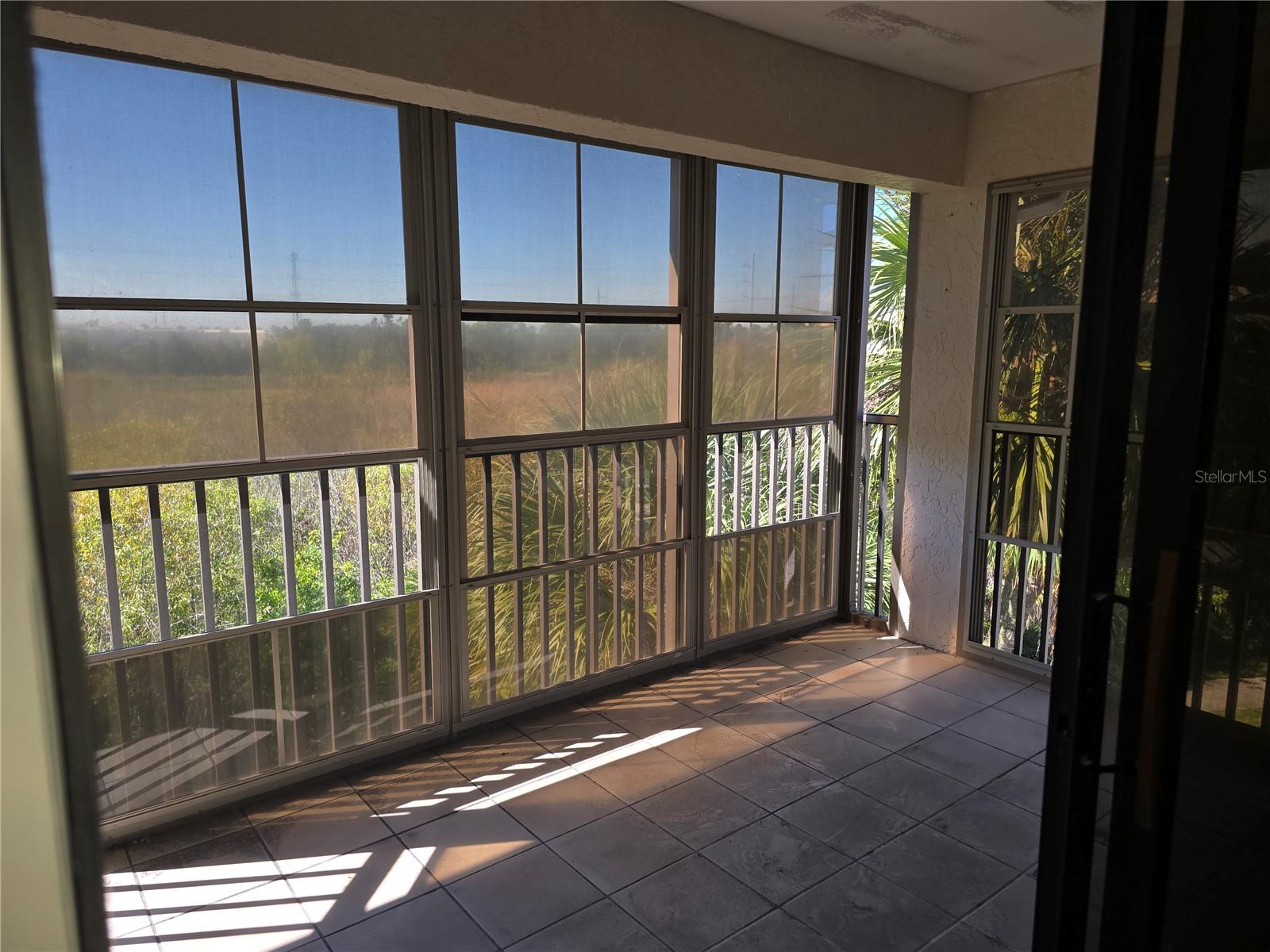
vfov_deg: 58.9
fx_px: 844
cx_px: 635
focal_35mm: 23
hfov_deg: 73.9
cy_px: 476
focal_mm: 6.3
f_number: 1.7
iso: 16
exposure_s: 1/120
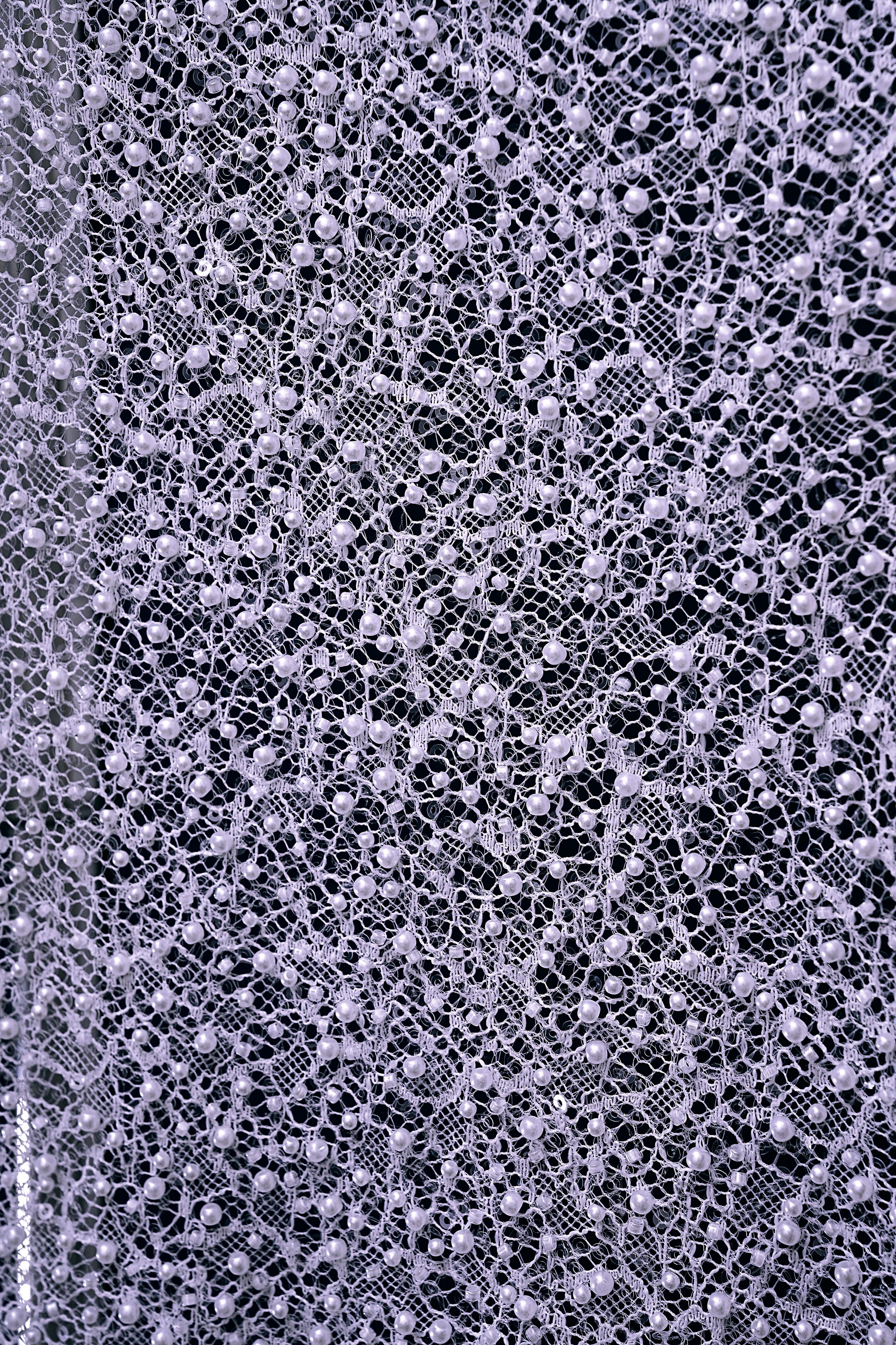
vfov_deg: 33.9
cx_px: 448
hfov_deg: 23.0
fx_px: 2203
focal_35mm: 59
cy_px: 672
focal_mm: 59
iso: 100
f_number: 11
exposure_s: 1/125
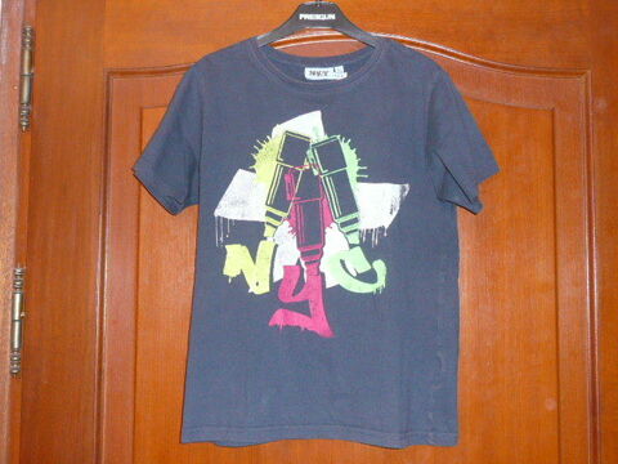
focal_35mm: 38
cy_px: 232
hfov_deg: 49.0
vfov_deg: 37.7
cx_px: 309
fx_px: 678
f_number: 3.3
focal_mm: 4.6
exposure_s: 1/30
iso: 160
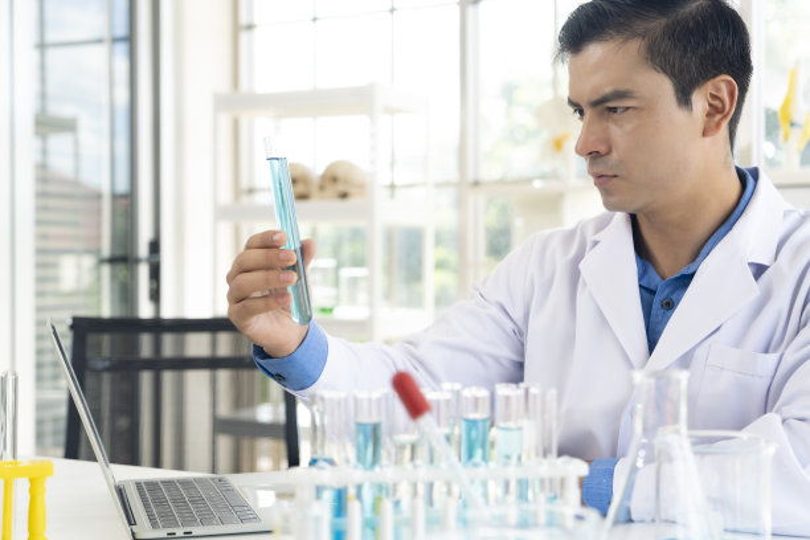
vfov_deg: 26.0
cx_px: 405
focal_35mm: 52
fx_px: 1170
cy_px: 270
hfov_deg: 38.2
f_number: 4
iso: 200
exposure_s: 1/125
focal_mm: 52
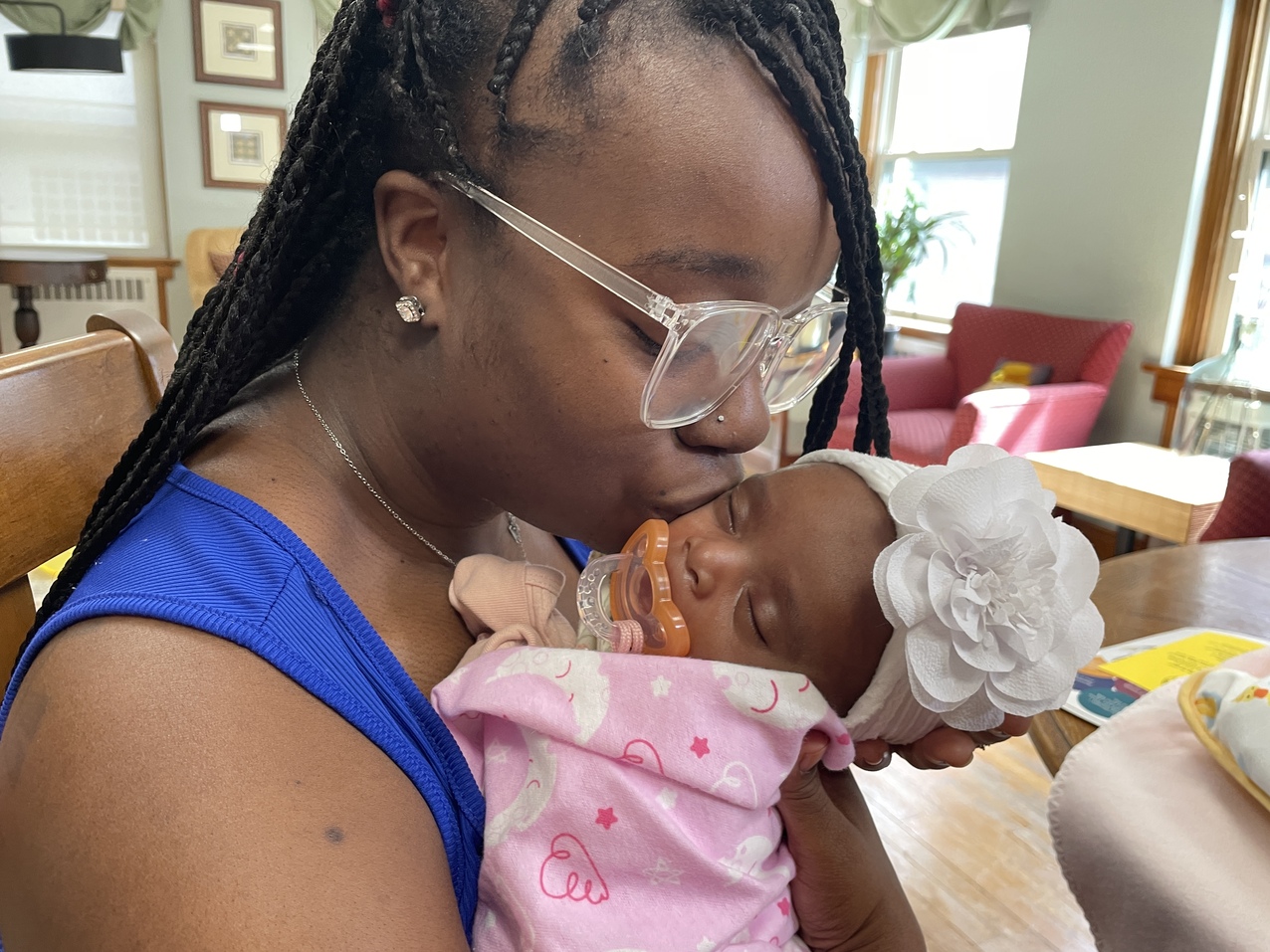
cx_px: 635
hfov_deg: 67.3
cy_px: 476
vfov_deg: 53.1
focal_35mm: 26
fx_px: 954
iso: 160
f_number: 1.6
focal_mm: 4.2
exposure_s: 1/60
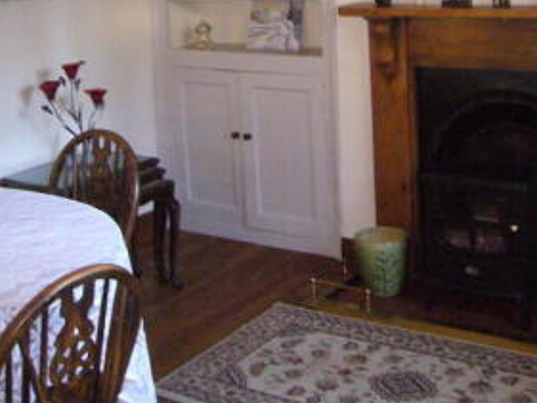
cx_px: 301
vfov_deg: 24.3
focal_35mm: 58
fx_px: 900
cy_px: 12
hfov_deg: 33.2
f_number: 2.8
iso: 400
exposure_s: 1/30
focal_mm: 4.6
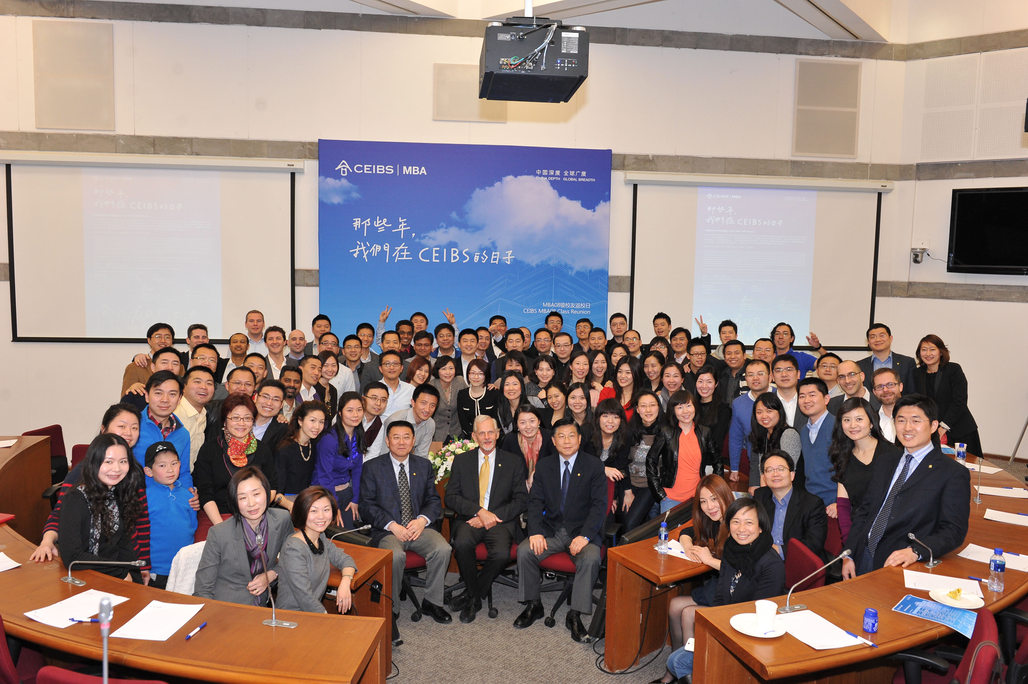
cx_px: 514
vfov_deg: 44.9
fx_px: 828
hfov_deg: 63.7
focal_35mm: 29
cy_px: 342
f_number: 5.6
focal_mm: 29
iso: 1600
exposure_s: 1/125
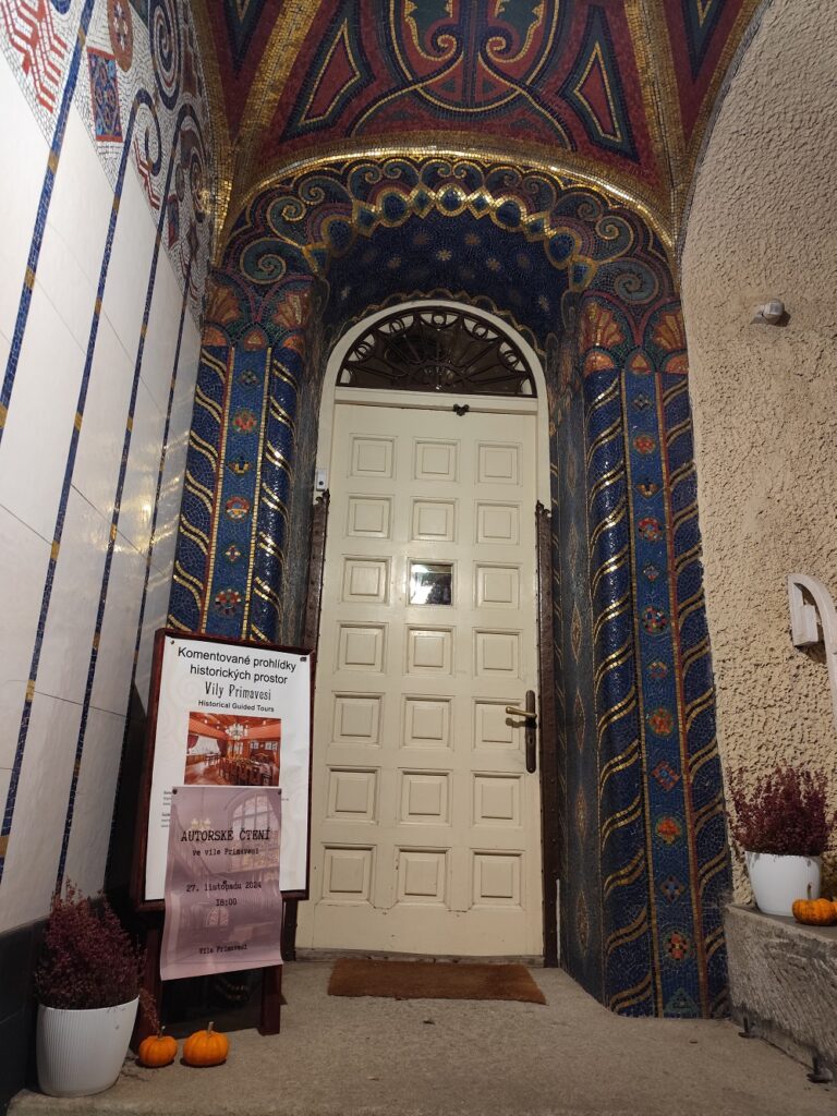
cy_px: 558
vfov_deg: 73.9
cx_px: 418
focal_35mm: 23
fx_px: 742
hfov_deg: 58.9
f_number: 1.65
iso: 800
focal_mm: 6.19
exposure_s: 1/25
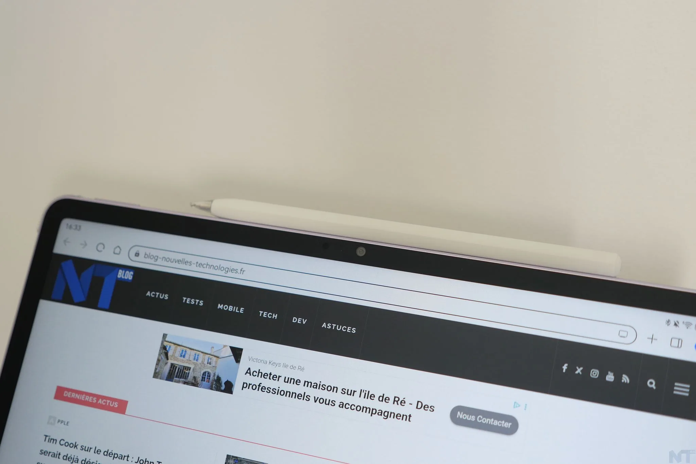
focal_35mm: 54
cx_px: 348
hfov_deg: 36.9
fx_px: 1044
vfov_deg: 25.1
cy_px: 232
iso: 400
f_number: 2.8
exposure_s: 1/125
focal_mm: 26
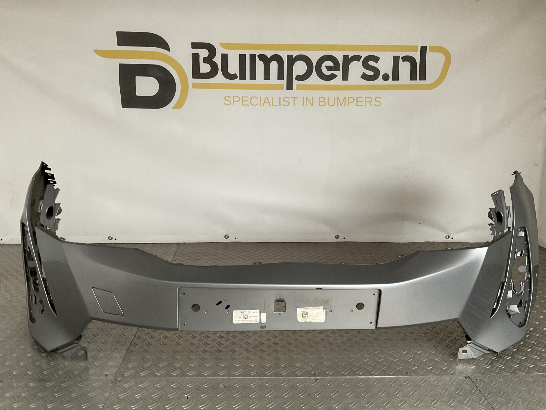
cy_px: 205
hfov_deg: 61.7
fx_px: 457
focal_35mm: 29
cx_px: 273
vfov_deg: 48.2
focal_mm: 3
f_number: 1.8
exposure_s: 1/50
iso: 100
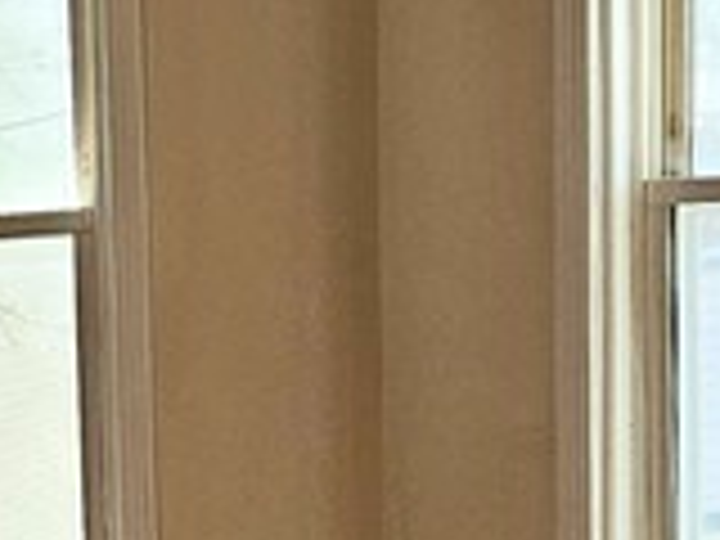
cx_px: -374
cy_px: 567
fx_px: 3058
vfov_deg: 10.0
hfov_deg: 12.7
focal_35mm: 147
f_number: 1.8
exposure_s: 1/370
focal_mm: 5.4
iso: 80
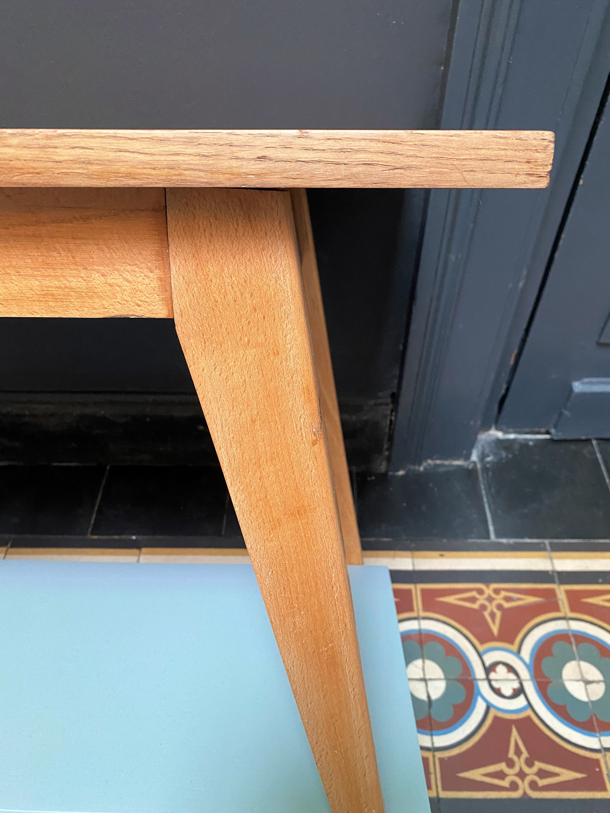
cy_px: 406
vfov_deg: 67.3
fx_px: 611
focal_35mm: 26
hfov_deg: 53.1
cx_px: 305
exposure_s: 1/50
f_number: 1.8
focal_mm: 4.25
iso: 400
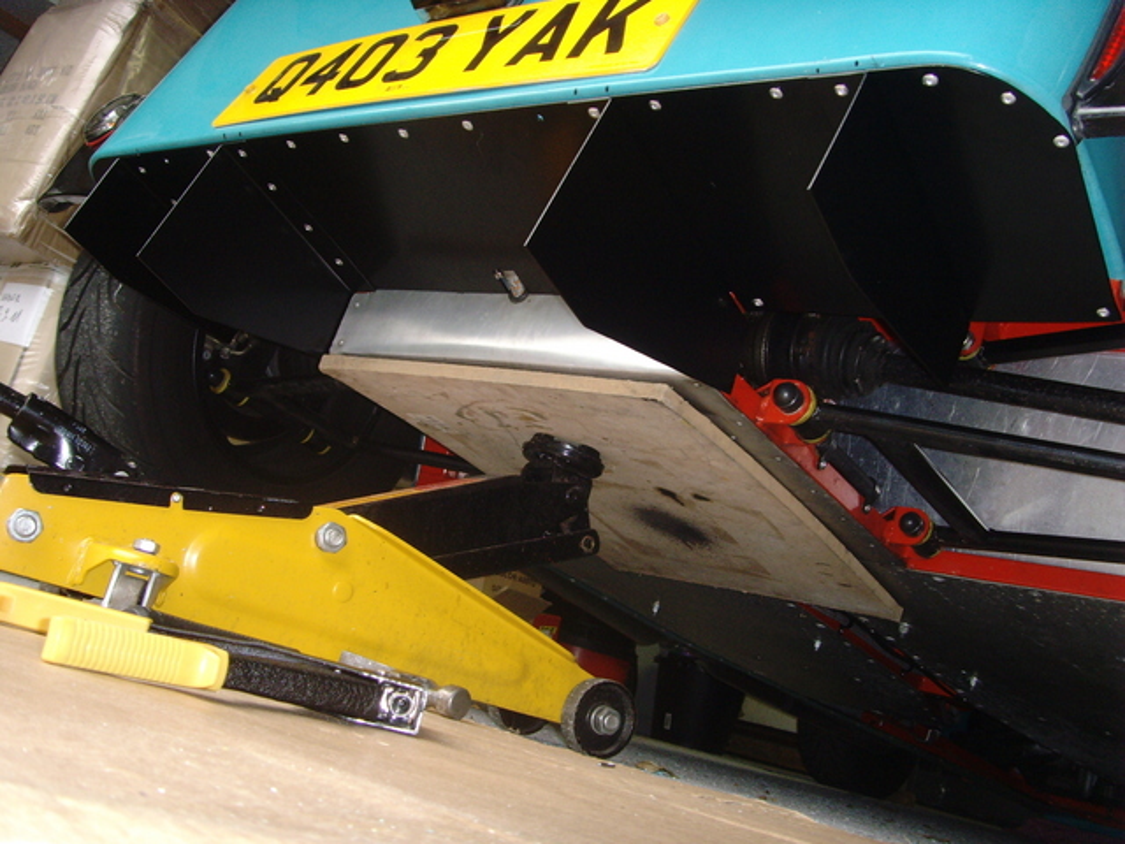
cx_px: 562
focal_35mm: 39
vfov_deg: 36.8
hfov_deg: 47.9
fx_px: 1267
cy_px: 422
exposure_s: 1/45
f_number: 3.5
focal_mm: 6.6
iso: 200
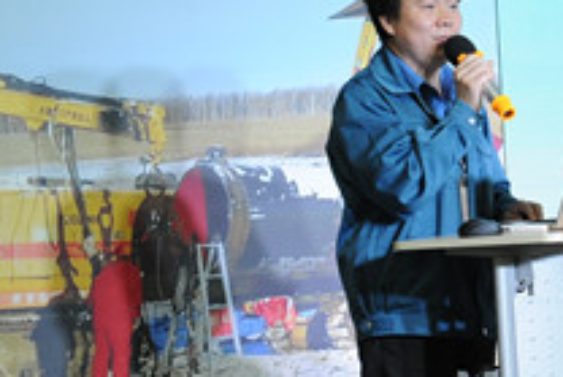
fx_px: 1987
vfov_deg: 10.8
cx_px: 742
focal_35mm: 127
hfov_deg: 15.3
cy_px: 260
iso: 1000
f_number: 8
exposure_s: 1/60
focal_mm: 44
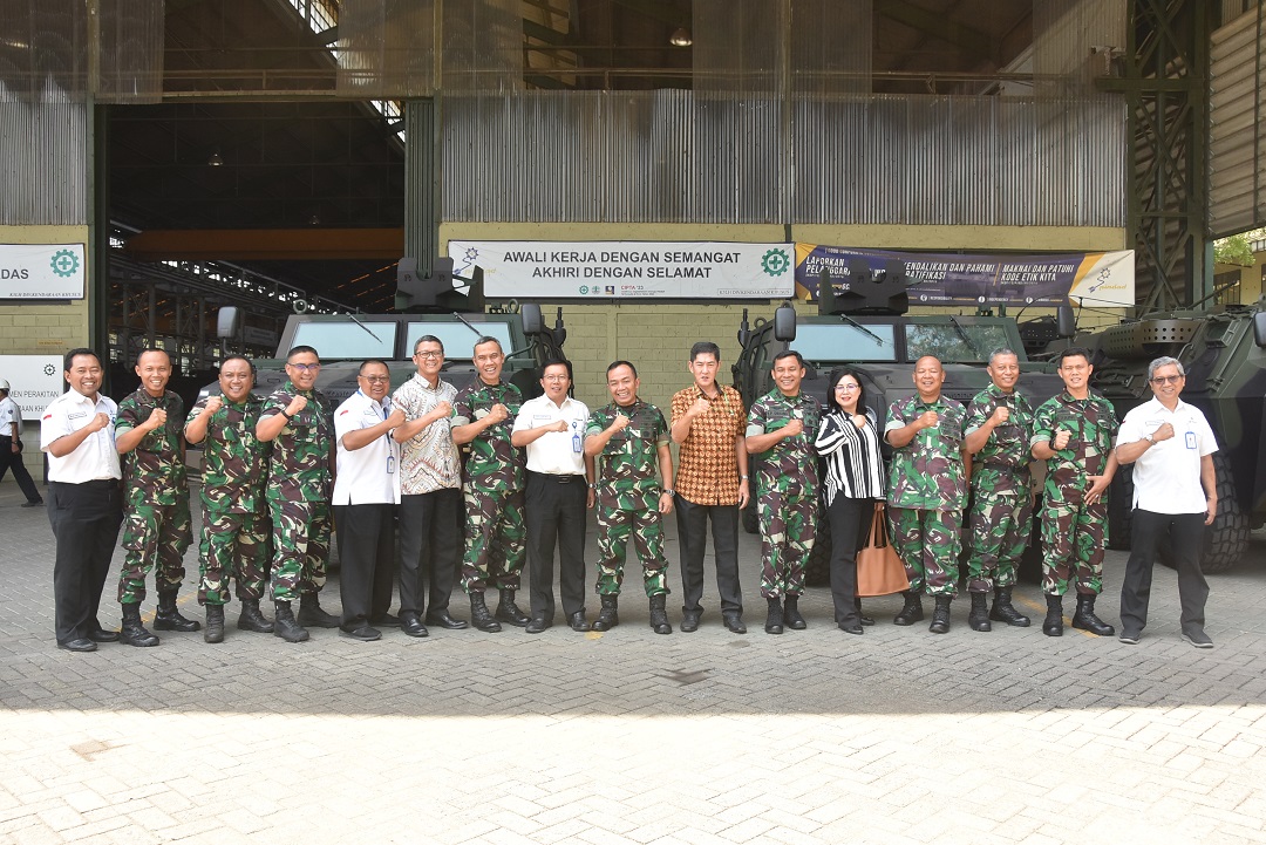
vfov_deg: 43.6
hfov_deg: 61.9
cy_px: 422
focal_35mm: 30
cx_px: 633
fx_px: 1055
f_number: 5.6
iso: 400
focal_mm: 20
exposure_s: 1/200
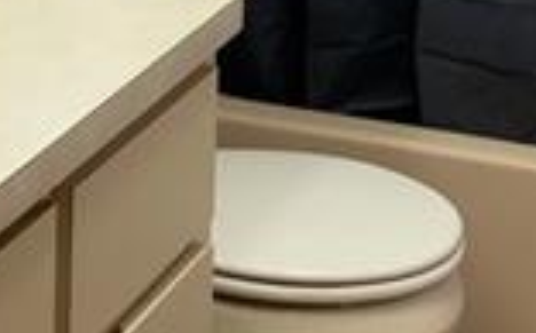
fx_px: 1984
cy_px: -323
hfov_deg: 15.4
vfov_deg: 9.1
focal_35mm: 136
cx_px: 285
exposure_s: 1/60
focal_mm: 4.25
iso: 80
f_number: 1.8
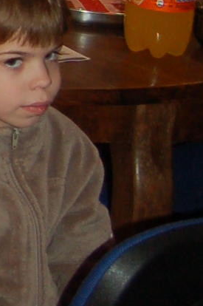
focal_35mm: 218
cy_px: -280
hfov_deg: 5.6
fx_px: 1848
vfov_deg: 9.0
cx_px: -527
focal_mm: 20
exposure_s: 1/60
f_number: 3.8
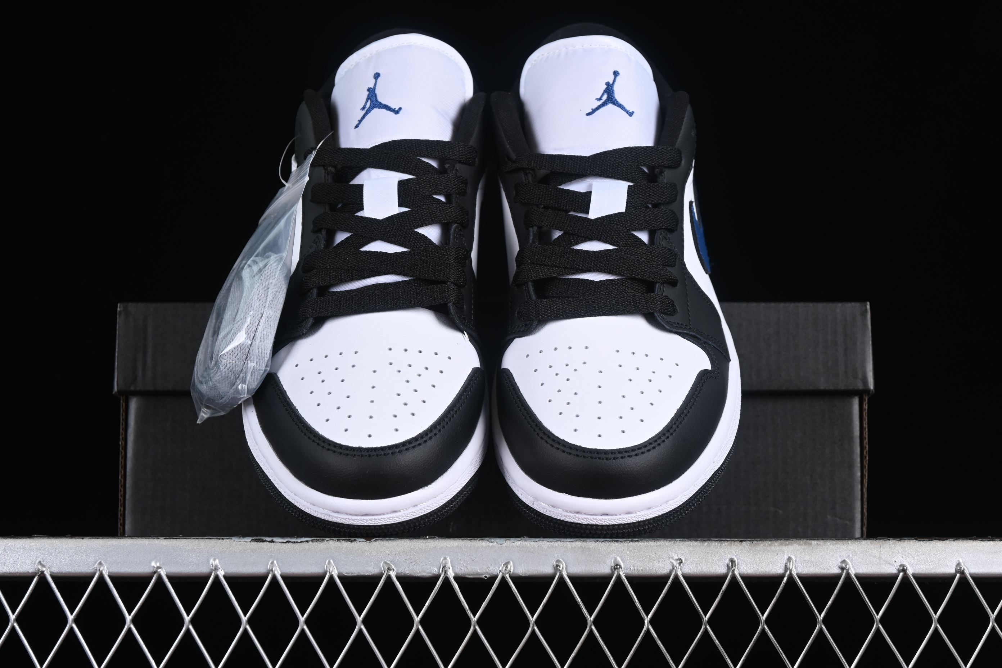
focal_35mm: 75
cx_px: 501
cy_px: 334
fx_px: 2087
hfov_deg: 27.0
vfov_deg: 18.2
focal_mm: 50
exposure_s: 1/60
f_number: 7.1
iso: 160
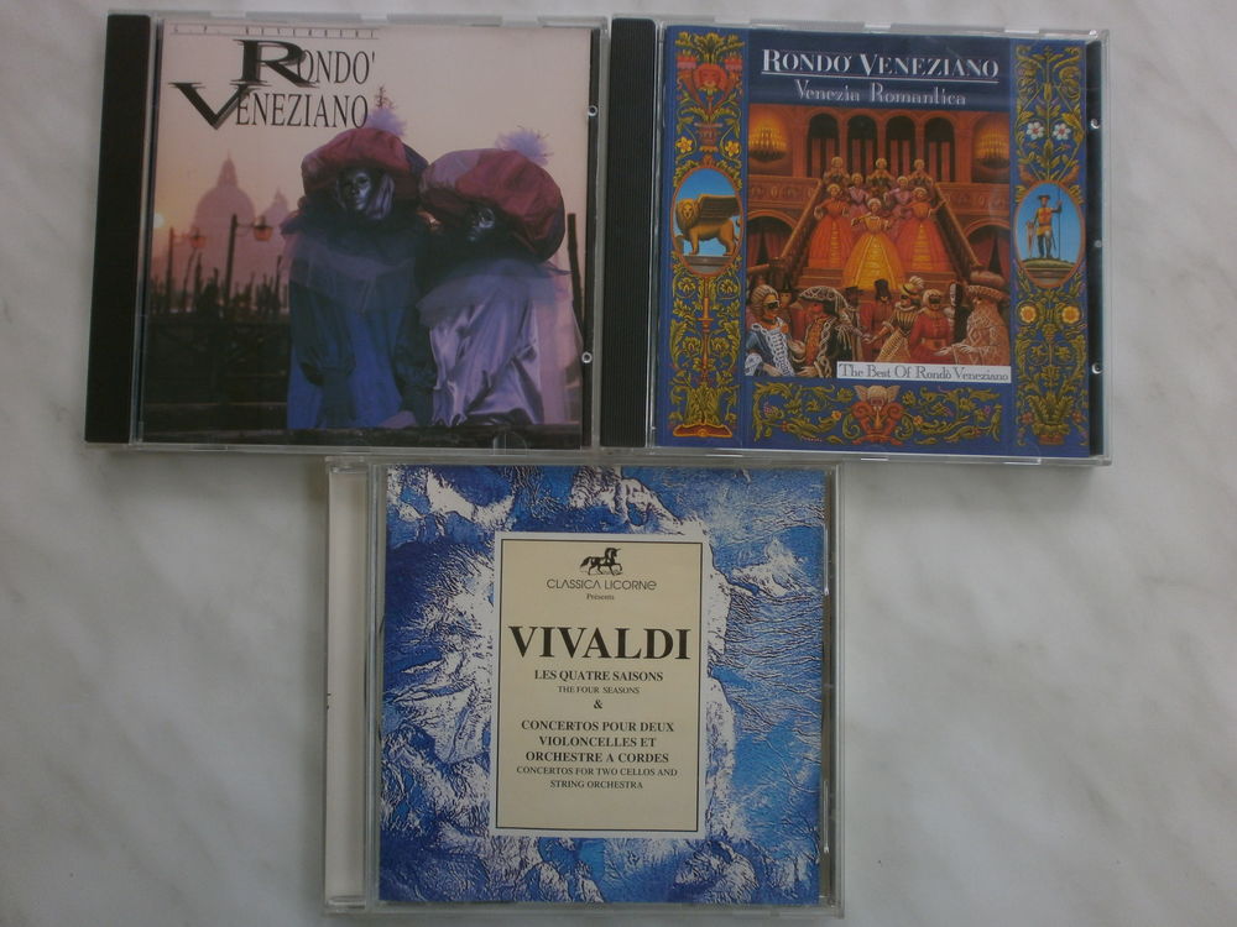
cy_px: 464
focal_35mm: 27
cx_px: 618
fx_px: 965
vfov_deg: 51.4
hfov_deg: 65.3
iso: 100
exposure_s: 1/100
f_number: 2.9
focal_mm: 4.8
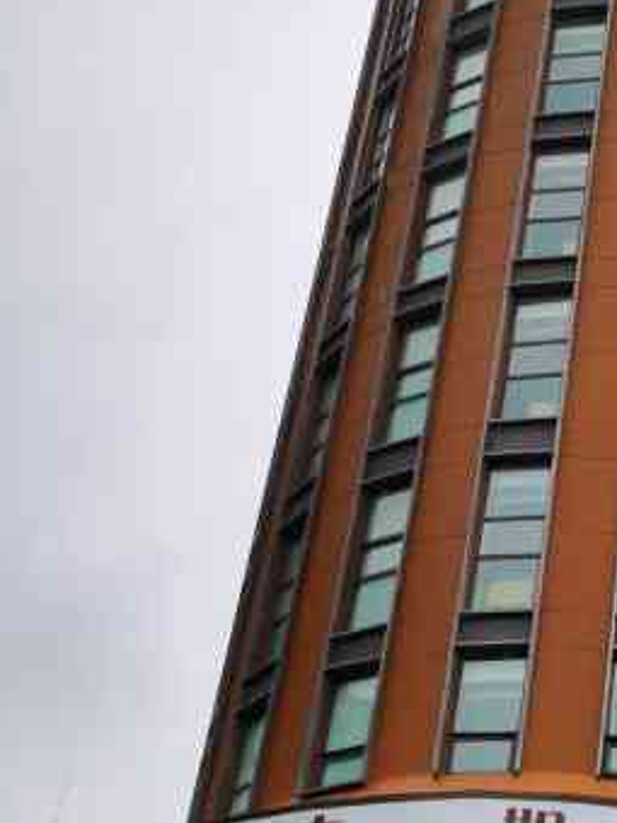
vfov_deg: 26.3
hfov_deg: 19.0
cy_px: 483
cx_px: 711
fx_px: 1759
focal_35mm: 74
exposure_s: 1/769
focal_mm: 5.58
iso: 50
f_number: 1.8
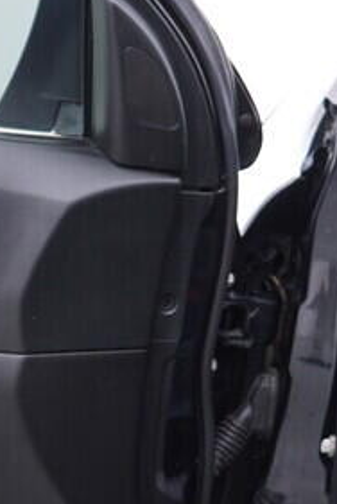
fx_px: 1835
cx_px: -369
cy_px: 487
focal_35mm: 131
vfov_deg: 15.4
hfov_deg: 9.7
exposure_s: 1/40
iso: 125
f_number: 3.2
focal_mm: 24
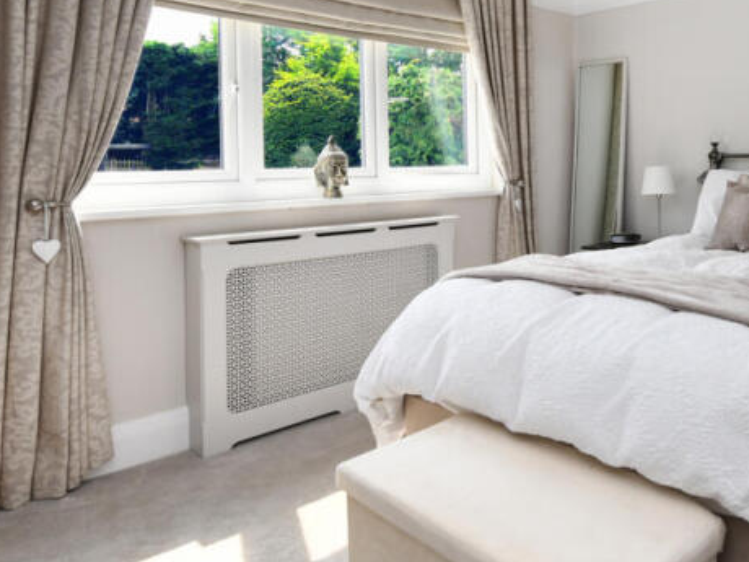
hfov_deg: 57.3
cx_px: 552
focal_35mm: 30
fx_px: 649
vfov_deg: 45.8
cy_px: 170
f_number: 8
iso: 640
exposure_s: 1/250
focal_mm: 14
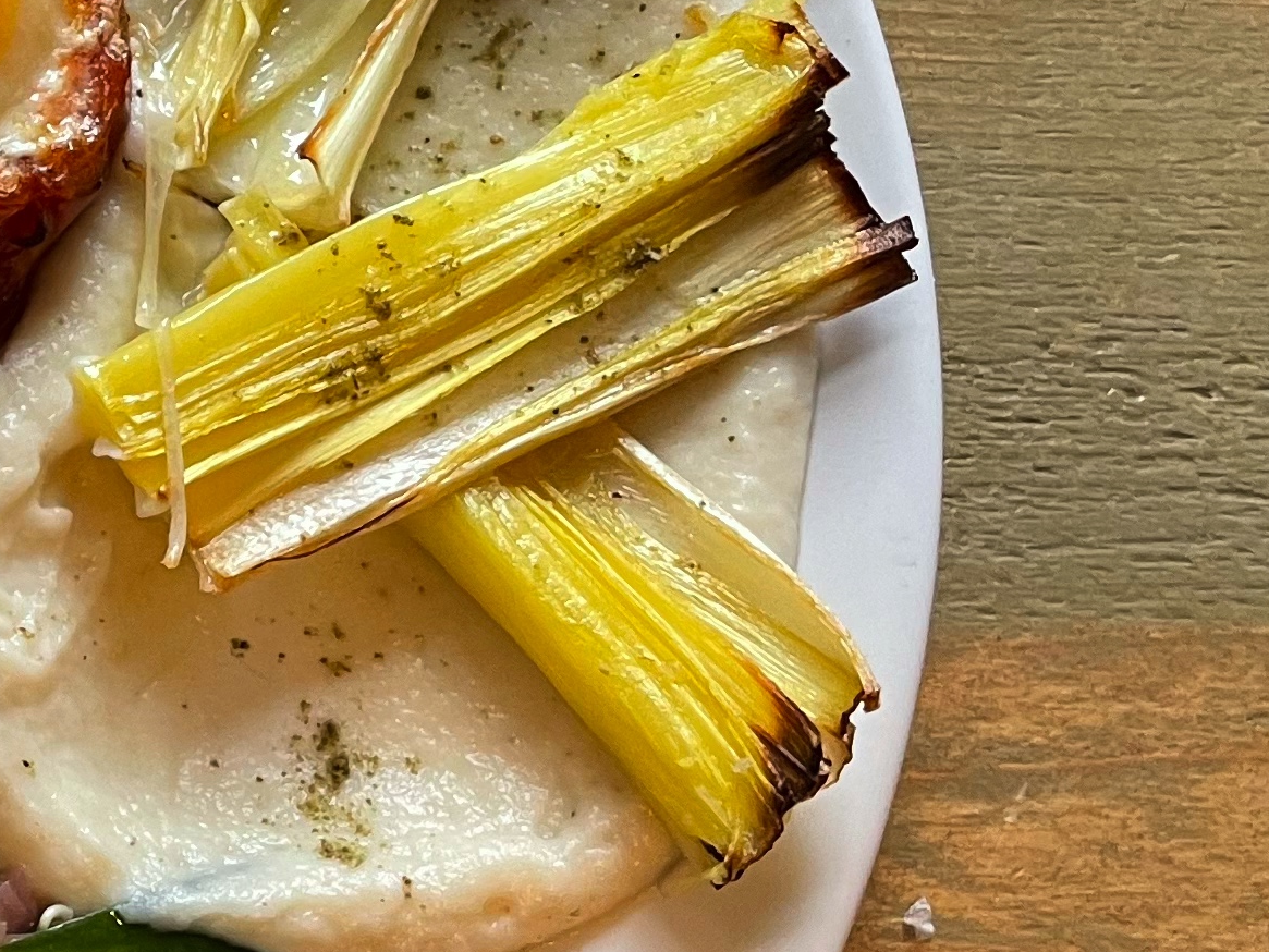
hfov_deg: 19.6
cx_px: -498
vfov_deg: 16.4
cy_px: 382
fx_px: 3300
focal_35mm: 90
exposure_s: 1/50
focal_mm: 4.2
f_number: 1.6
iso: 64
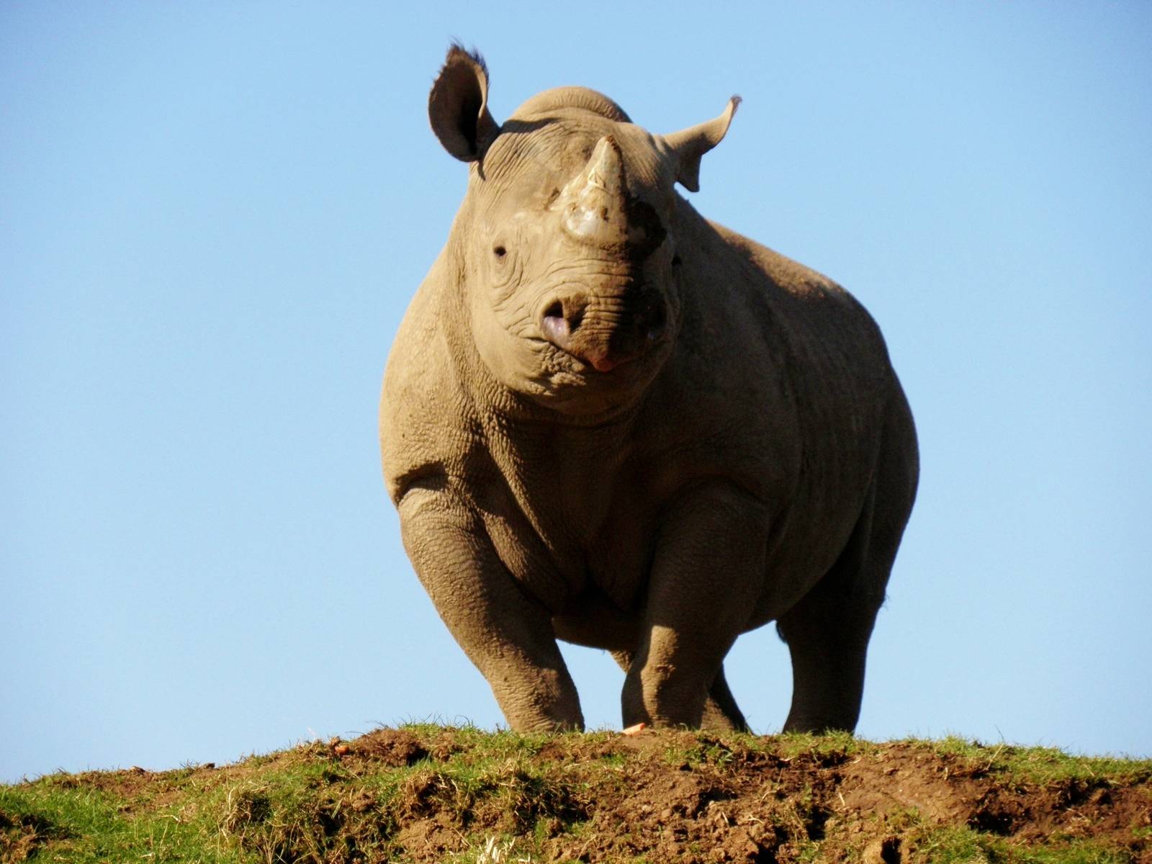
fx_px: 11182
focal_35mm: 336
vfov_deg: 4.4
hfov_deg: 5.9
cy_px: 432
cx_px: 576
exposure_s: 1/800
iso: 160
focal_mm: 59.89
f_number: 5
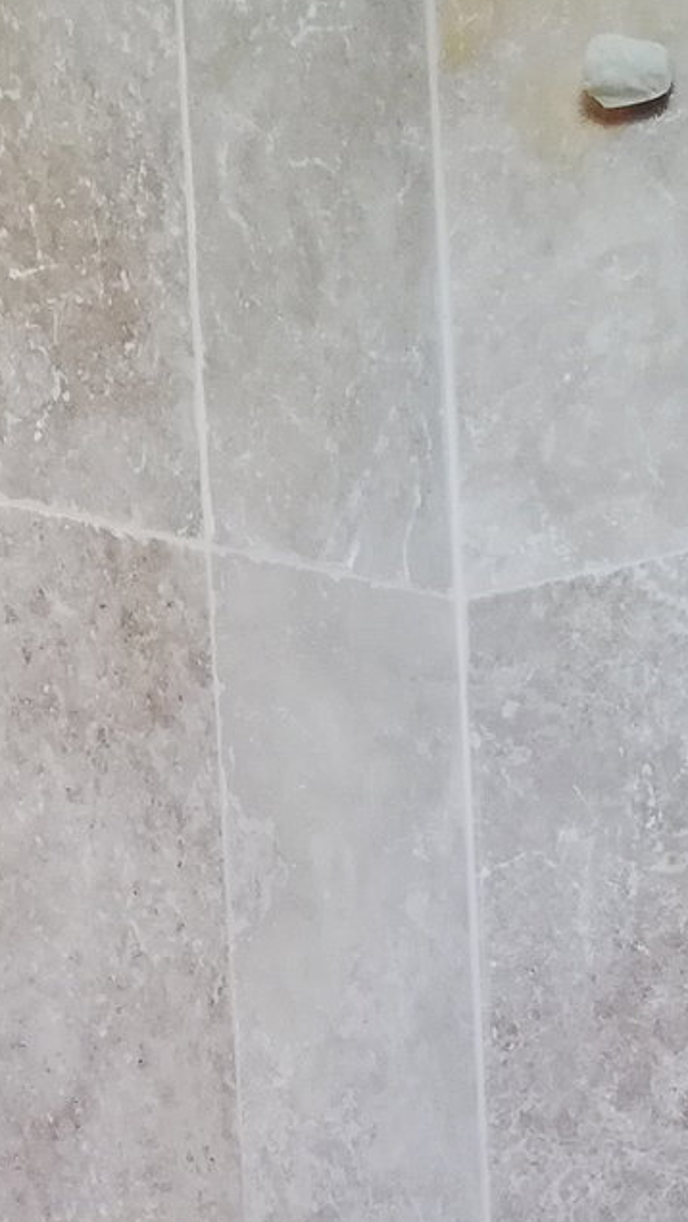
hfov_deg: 12.7
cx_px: 296
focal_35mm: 95
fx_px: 3079
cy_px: 1361
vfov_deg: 21.3
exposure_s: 1/33.3
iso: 320
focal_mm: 3.81
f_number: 2.2
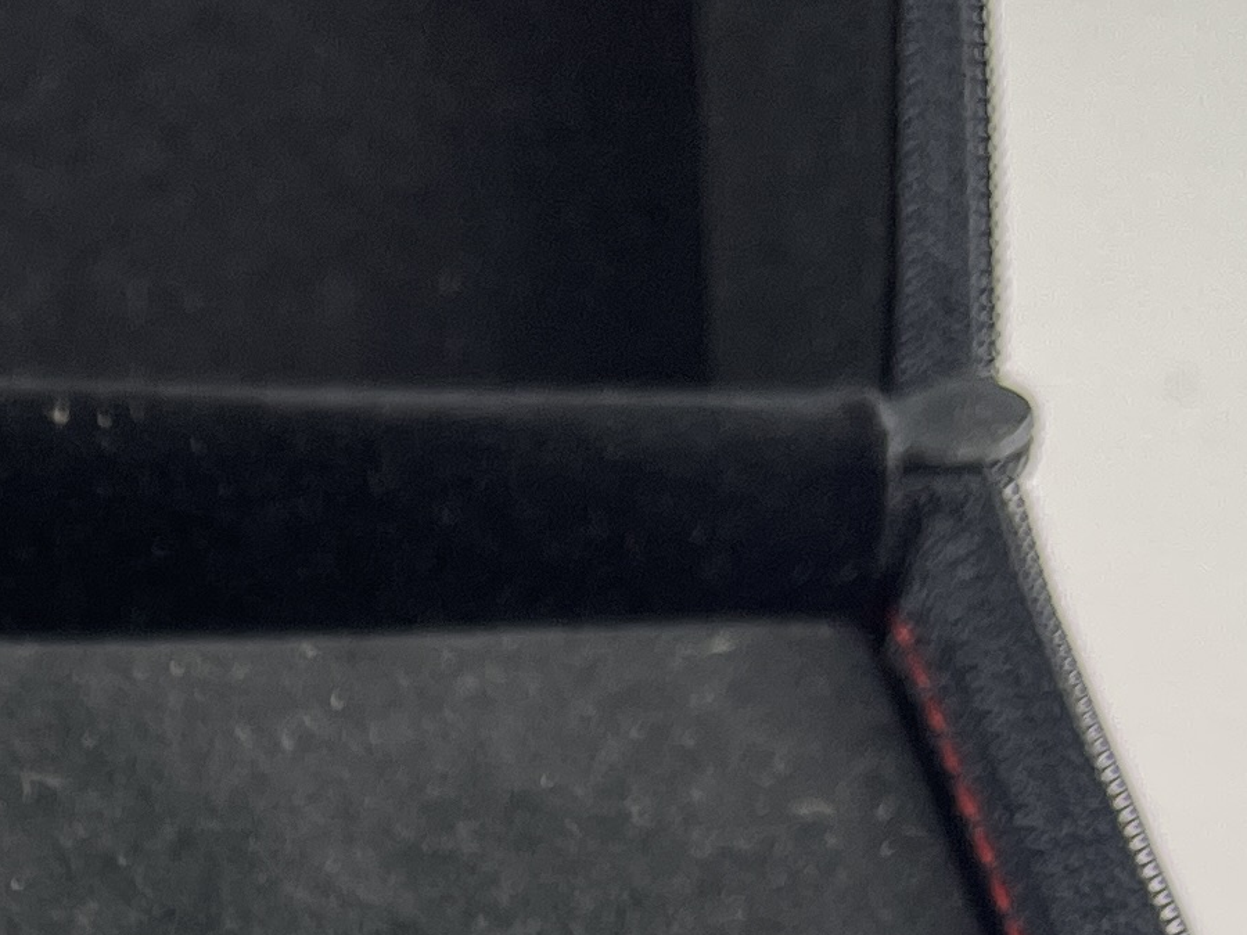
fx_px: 4035
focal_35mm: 112
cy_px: 1848
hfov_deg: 16.5
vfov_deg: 11.9
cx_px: -402
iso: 50
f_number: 1.6
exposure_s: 1/100
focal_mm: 5.1
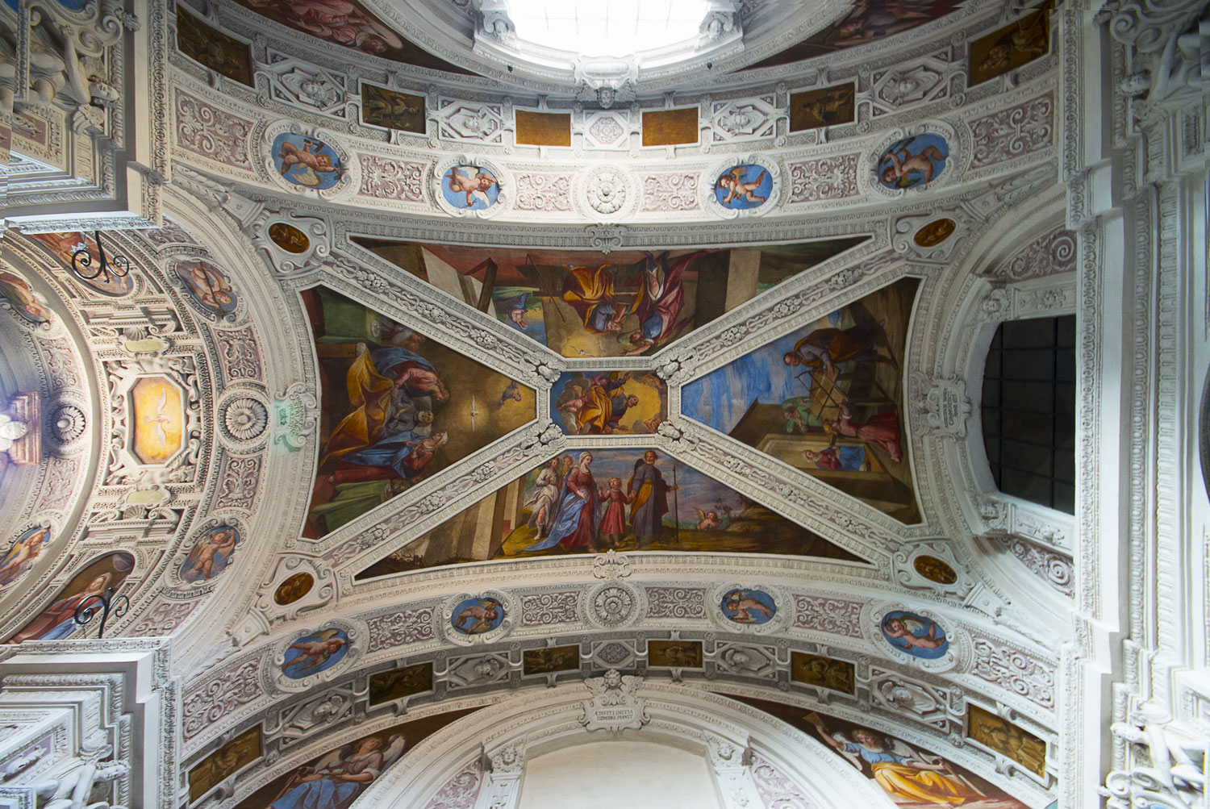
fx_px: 505
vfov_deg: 77.4
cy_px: 404
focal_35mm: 15
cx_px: 605
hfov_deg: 100.3
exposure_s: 1/3.33
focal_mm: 10
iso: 400
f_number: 10
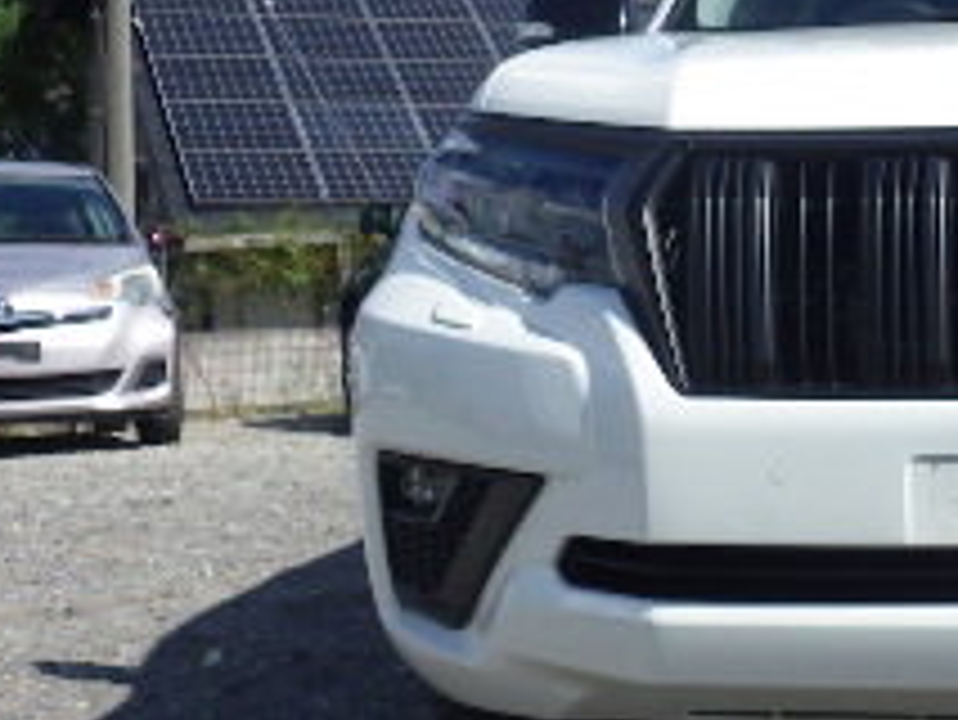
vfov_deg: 19.6
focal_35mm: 75
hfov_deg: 24.5
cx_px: 1012
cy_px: 414
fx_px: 2077
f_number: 7.9
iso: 125
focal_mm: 4.5
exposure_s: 1/250
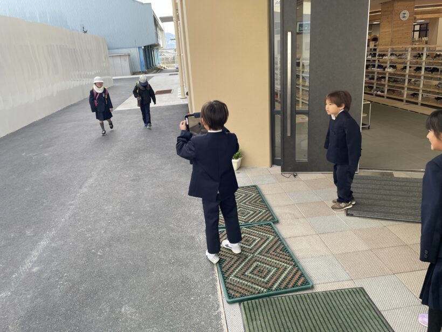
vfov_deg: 53.1
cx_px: 221
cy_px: 166
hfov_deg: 67.3
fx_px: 332
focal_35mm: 26
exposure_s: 1/198
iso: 32
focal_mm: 4.2
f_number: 1.6
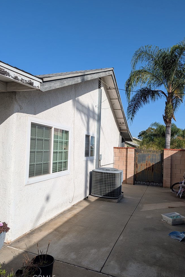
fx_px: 201
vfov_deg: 69.4
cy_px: 138
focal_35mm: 26
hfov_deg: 49.5
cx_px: 88
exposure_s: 1/2717
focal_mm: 6.9
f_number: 1.68
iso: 21
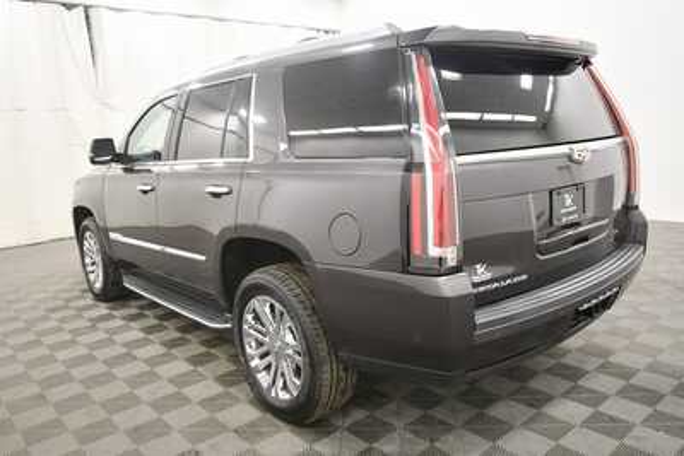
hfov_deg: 65.5
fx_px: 532
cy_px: 228
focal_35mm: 28
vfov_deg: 46.4
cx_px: 342
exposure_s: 1/125
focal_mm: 19
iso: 2000
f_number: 5.6
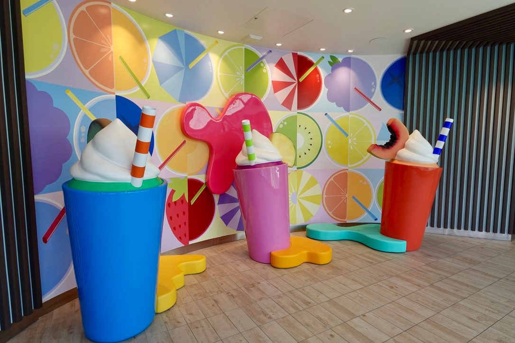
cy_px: 172
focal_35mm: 20
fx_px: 286
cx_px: 258
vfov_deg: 61.9
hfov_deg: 84.0
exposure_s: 1/250
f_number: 2
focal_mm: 7.6
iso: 125
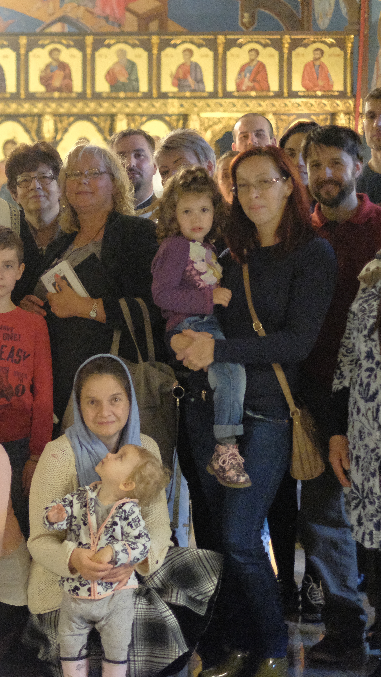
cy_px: 339
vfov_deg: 25.3
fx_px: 1509
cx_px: -75
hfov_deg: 14.0
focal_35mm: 84
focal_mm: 35
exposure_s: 1/125
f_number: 1.4
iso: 10000
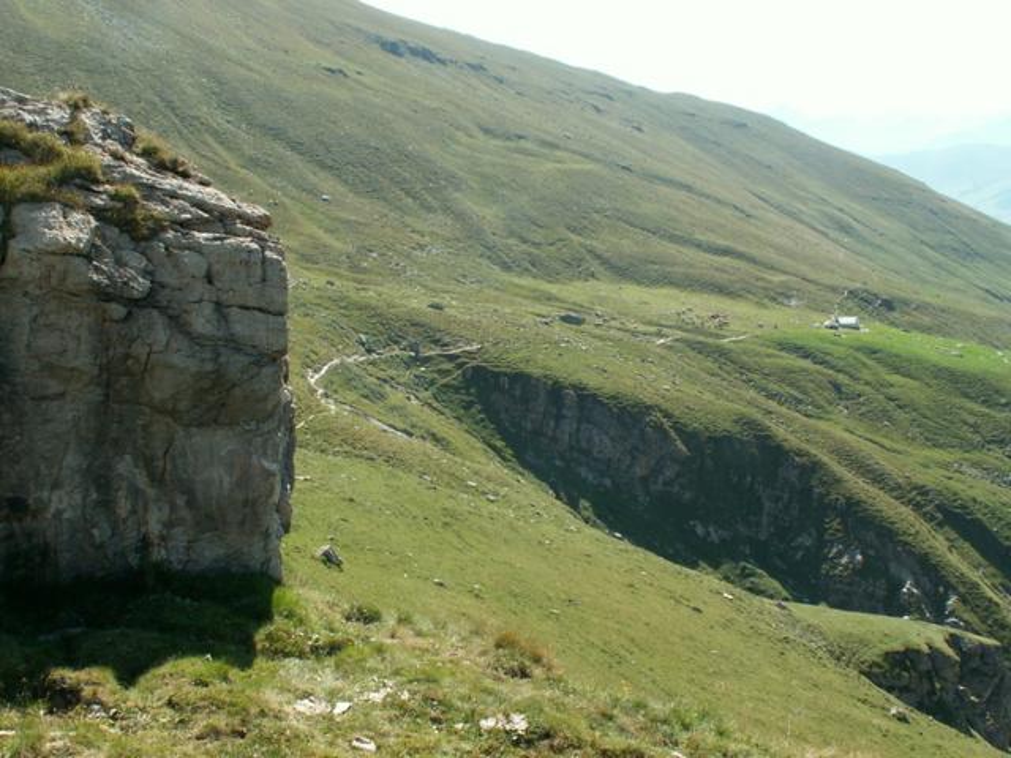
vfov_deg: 36.0
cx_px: 506
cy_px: 379
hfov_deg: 46.8
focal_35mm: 40
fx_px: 1168
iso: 50
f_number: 8
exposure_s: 1/60
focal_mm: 6.58
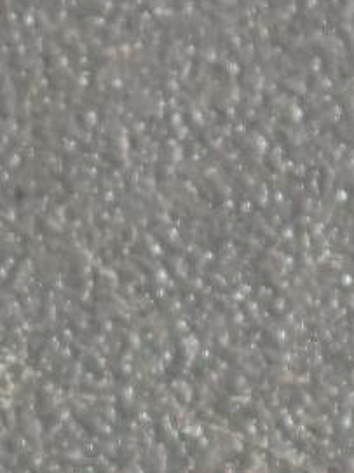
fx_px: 9962
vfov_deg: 2.7
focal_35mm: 730
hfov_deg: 2.0
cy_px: 1452
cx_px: 201
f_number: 2
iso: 400
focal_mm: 9
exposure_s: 1/100
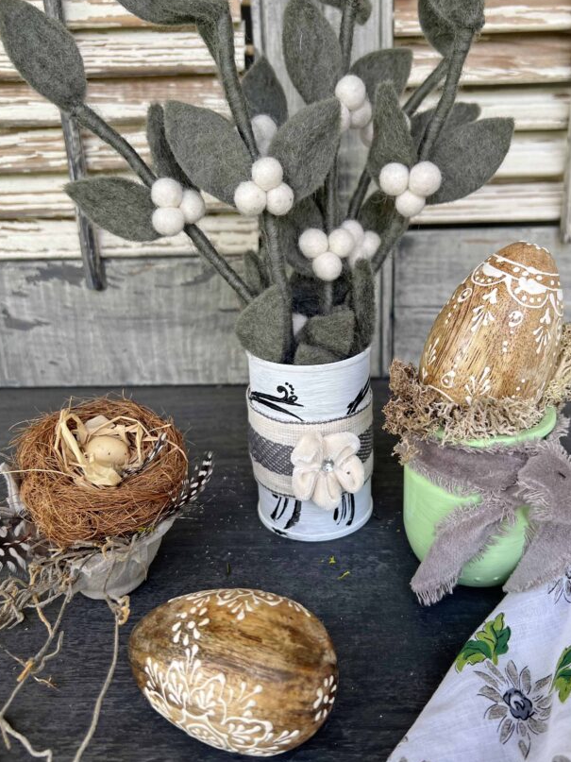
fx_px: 726
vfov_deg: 55.3
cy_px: 396
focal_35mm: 33
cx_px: 318
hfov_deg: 42.9
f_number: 1.5
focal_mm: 5.7
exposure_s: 1/248
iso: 40
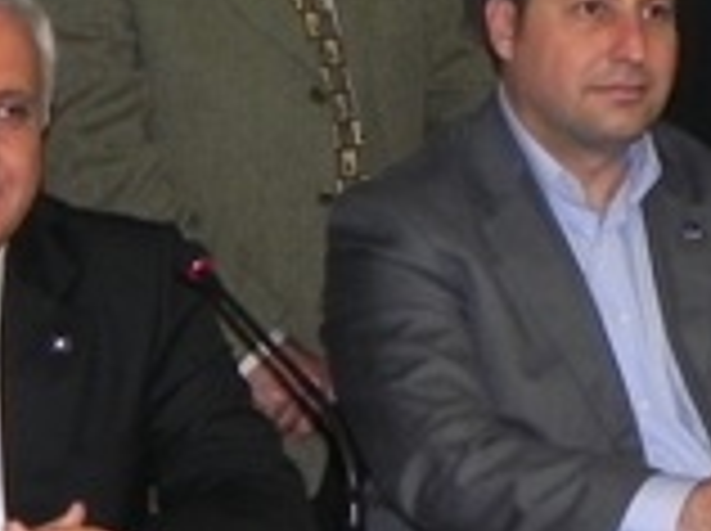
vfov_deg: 10.0
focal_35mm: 147
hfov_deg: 13.4
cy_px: 90
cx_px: 320
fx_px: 3015
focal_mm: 5.2
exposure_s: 1/60
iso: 200
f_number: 2.8
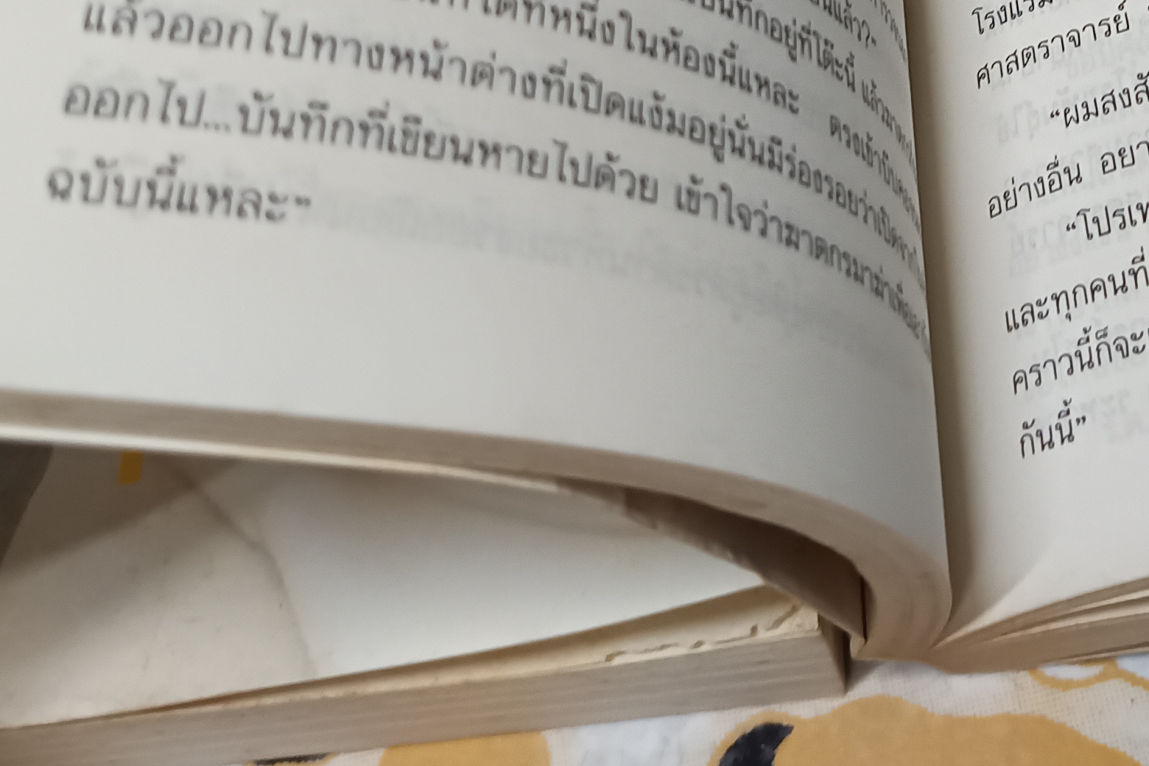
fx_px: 2043
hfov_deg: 30.2
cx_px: 1017
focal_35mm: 64
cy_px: -256
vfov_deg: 19.4
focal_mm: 5.31
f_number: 1.7
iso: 936
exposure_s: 1/33.3
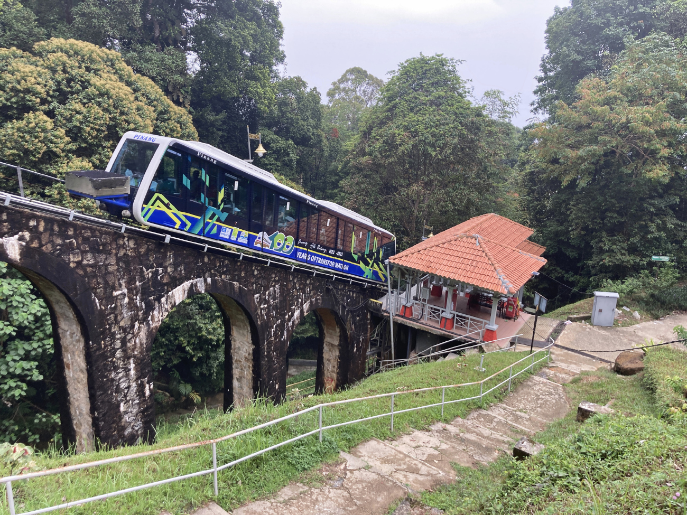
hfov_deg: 63.4
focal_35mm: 28
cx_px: 344
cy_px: 258
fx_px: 556
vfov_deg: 49.7
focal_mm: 3.99
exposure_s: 1/296
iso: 20
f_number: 1.8
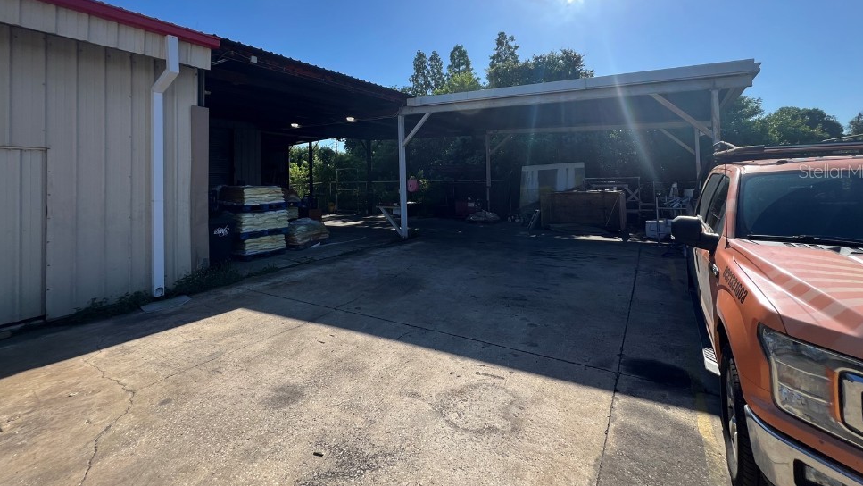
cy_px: 171
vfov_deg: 69.0
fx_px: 343
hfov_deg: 103.0
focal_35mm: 15
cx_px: 426
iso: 32
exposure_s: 1/657
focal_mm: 1.57
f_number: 1.8
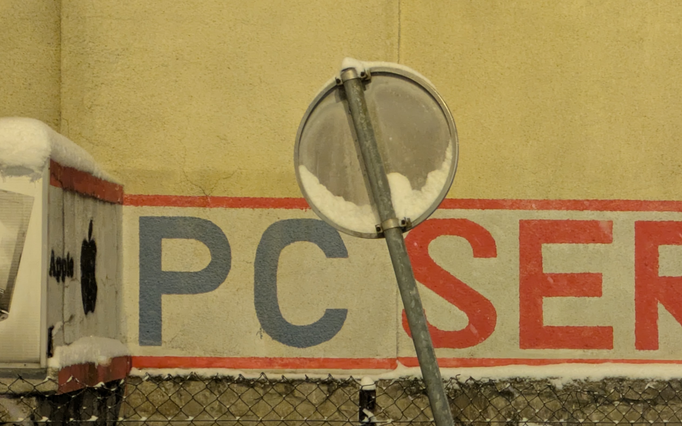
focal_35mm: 99
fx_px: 1840
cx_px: 516
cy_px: 253
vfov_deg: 13.2
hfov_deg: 20.8
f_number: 1.89
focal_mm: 5.43
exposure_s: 1/100
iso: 1136
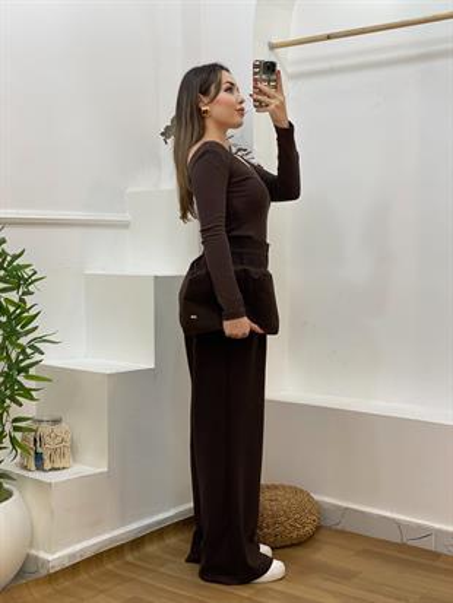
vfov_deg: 36.8
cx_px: 226
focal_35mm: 52
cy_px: 302
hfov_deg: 28.0
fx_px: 907
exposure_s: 1/100
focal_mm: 6
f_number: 2
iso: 80
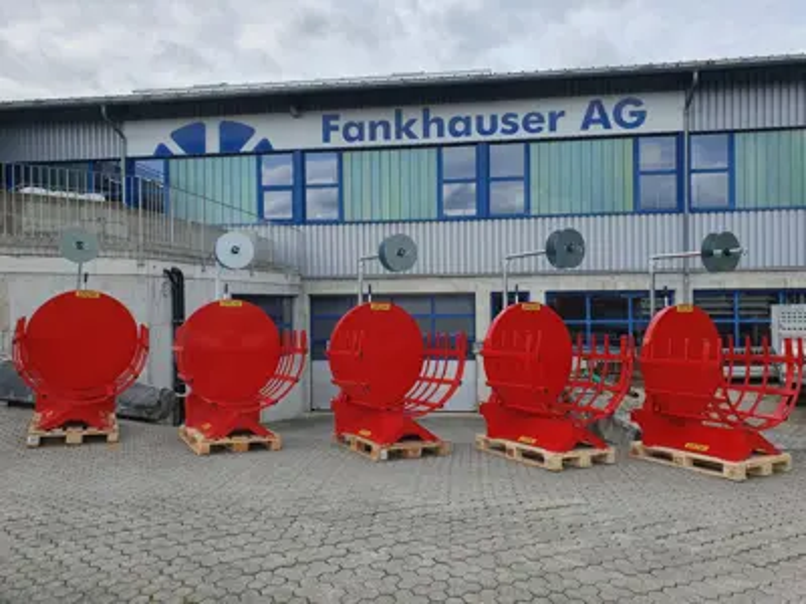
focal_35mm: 26
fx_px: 605
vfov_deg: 53.1
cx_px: 403
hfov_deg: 67.3
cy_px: 302
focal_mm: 4.32
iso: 50
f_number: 2.4
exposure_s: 1/1160
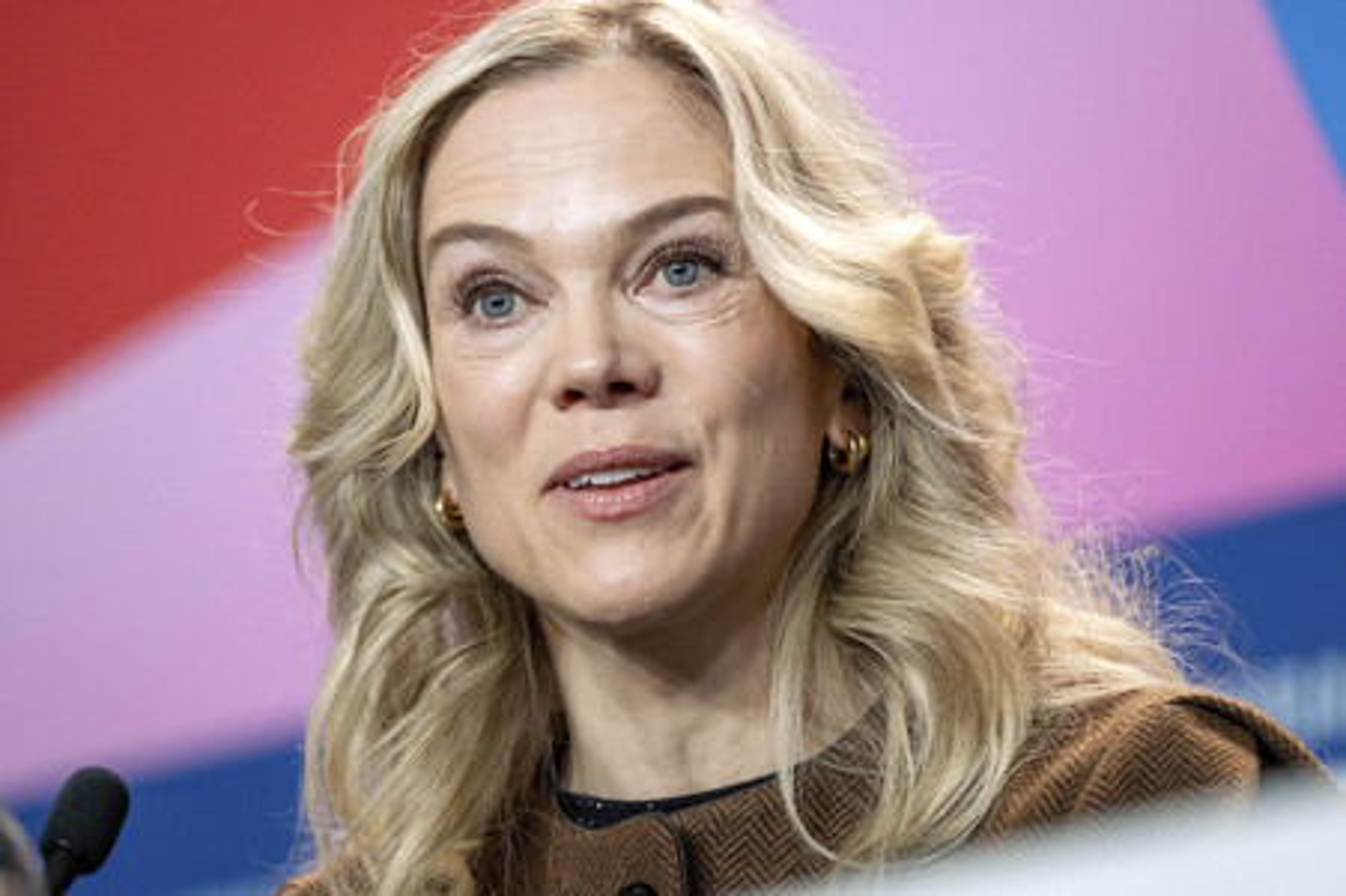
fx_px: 7846
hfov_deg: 9.8
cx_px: 673
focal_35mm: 210
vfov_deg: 6.5
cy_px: 448
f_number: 2.8
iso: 2000
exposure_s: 1/350
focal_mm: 140
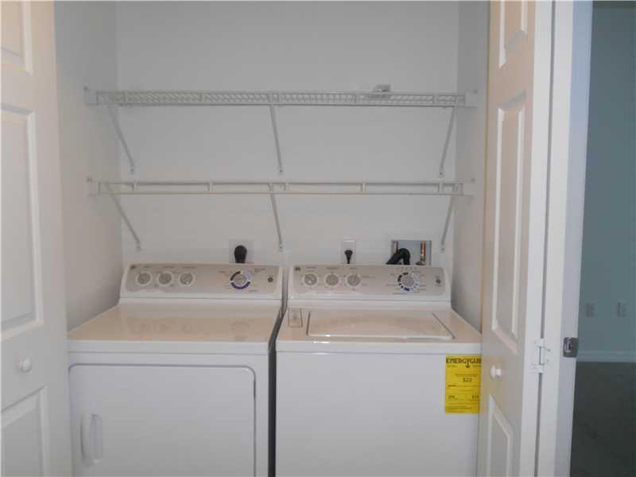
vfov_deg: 53.1
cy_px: 238
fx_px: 478
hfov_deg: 67.3
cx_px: 318
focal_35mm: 26
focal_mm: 4.7
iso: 200
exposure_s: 1/25
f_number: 3.4
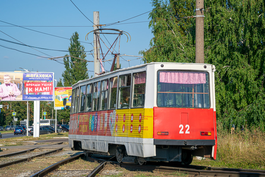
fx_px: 773
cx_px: 132
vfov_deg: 13.0
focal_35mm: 105
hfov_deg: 19.5
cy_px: 88
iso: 100
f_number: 7.1
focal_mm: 70
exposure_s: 1/640
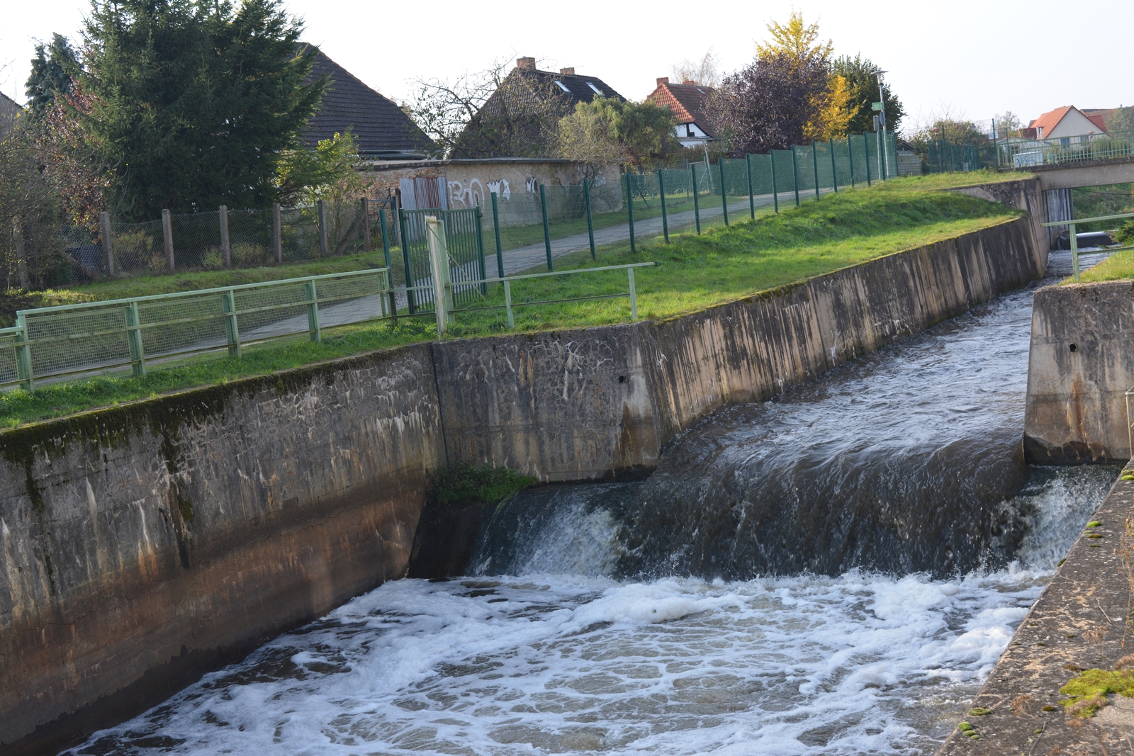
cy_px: 378
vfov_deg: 25.8
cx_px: 567
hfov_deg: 37.8
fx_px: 1654
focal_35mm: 52
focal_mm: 35
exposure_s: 1/200
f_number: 7.1
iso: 200
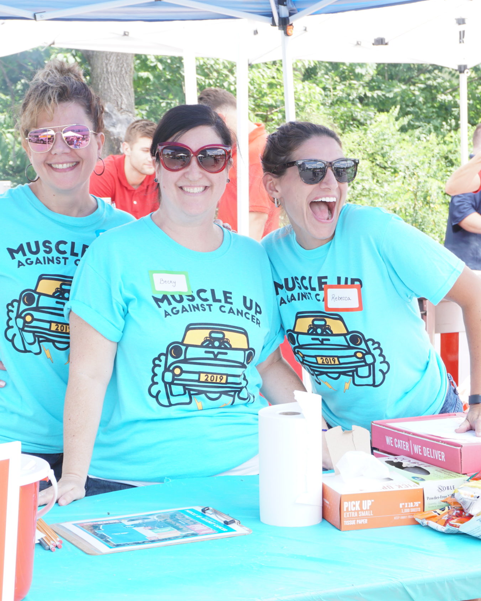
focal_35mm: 81
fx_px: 1441
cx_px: 222
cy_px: 299
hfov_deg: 18.9
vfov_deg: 23.6
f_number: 8
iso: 200
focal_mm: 38
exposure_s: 1/60
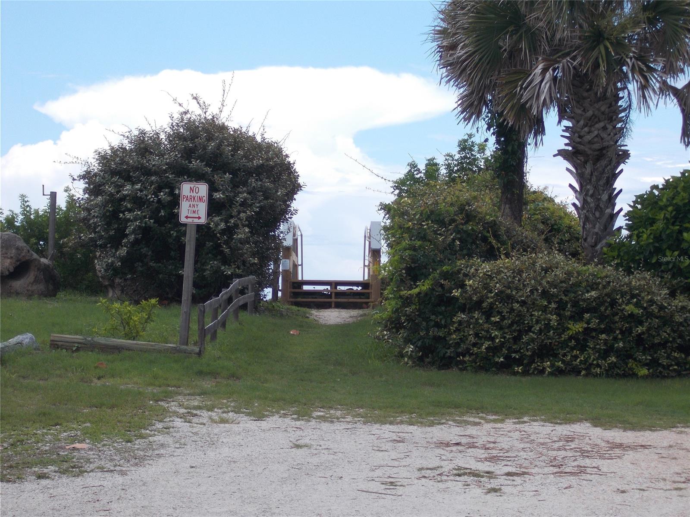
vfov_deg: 11.4
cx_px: 345
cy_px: 258
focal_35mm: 130
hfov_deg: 15.2
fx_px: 2591
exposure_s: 1/160
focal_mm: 23
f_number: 6.5
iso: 80
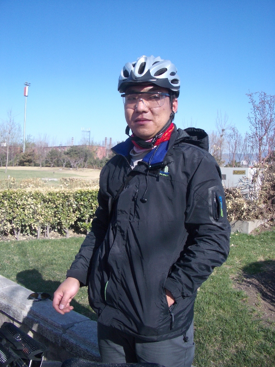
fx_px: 371
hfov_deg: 40.7
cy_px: 184
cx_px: 138
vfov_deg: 52.6
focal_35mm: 35
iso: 50
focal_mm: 5.8
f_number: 4.3
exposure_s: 1/320
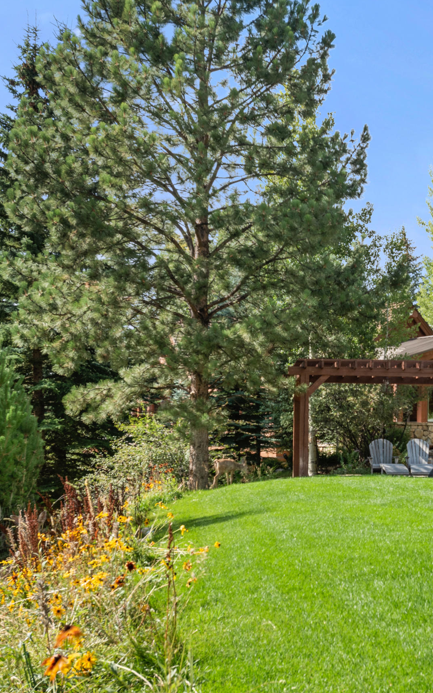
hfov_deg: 22.0
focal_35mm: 57
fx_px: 1076
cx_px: 418
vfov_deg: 35.7
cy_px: 373
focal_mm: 32
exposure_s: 1/80
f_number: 8
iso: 100
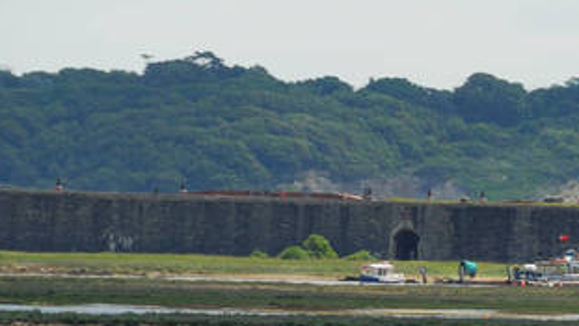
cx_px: 514
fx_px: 10855
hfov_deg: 3.1
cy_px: 225
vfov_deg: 1.7
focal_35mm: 707
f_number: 7.1
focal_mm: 200
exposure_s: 1/250
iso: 100
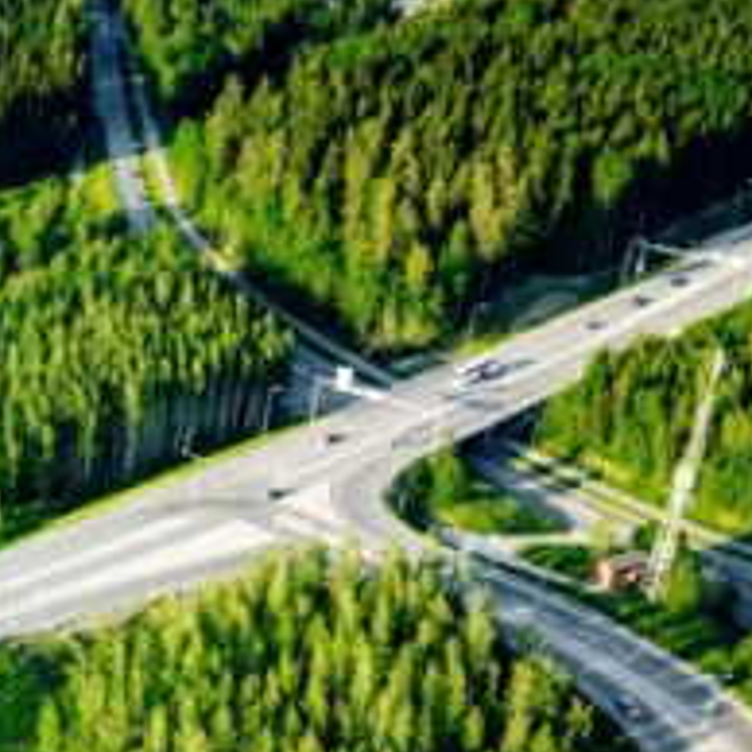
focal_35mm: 71
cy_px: 738
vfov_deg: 23.4
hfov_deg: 21.3
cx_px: -306
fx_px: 1745
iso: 100
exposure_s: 1/370
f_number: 2.2
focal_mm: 4.7
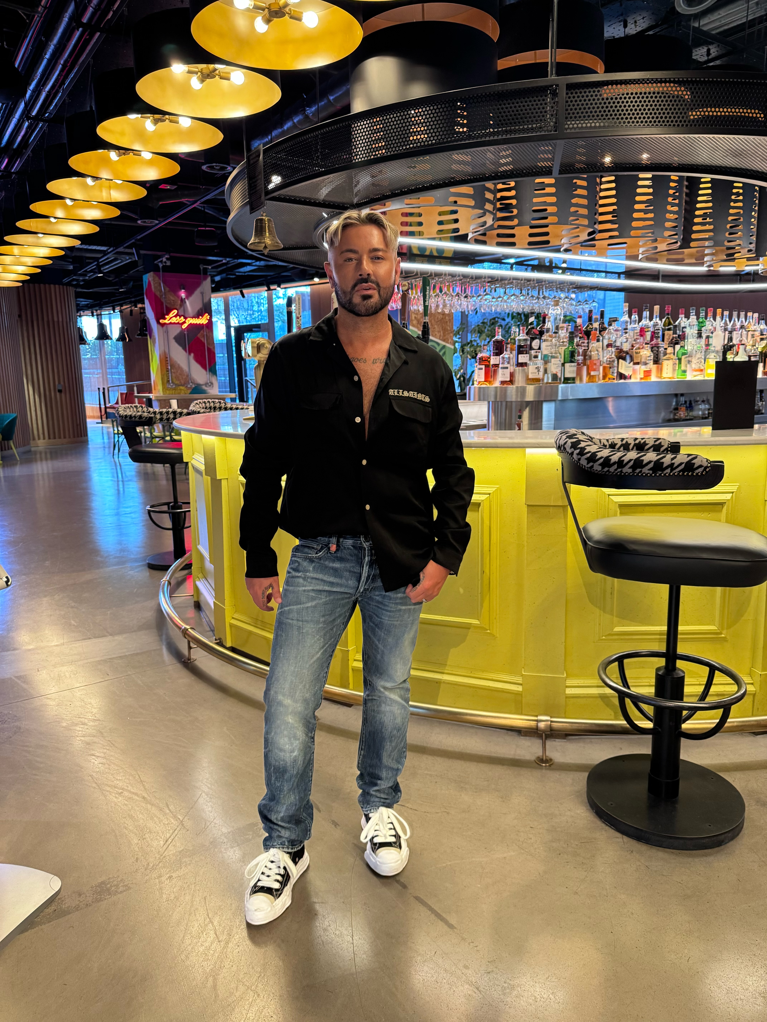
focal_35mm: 24
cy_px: 511
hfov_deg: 56.8
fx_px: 709
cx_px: 384
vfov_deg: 71.6
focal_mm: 6.76
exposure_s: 1/49
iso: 400
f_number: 1.78
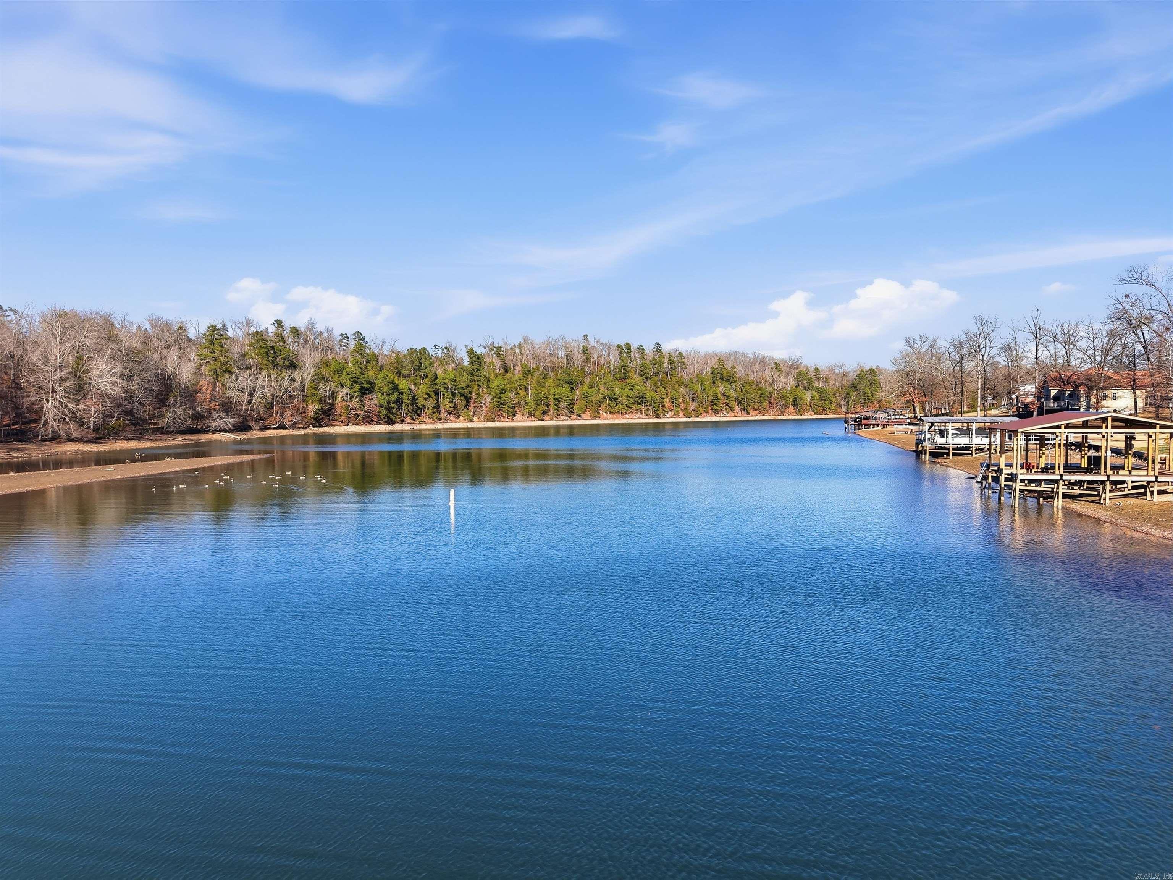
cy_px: 440
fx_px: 813
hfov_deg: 71.6
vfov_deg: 56.8
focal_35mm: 24
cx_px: 586
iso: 180
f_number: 1.8
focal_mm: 8.7
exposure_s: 1/4000
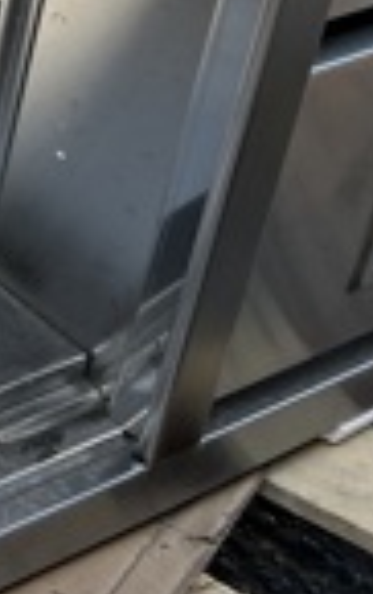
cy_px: -225
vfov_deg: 16.7
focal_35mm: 116
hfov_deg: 9.6
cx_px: -607
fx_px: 1881
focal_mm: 5.7
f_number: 1.5
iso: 50
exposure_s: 1/452
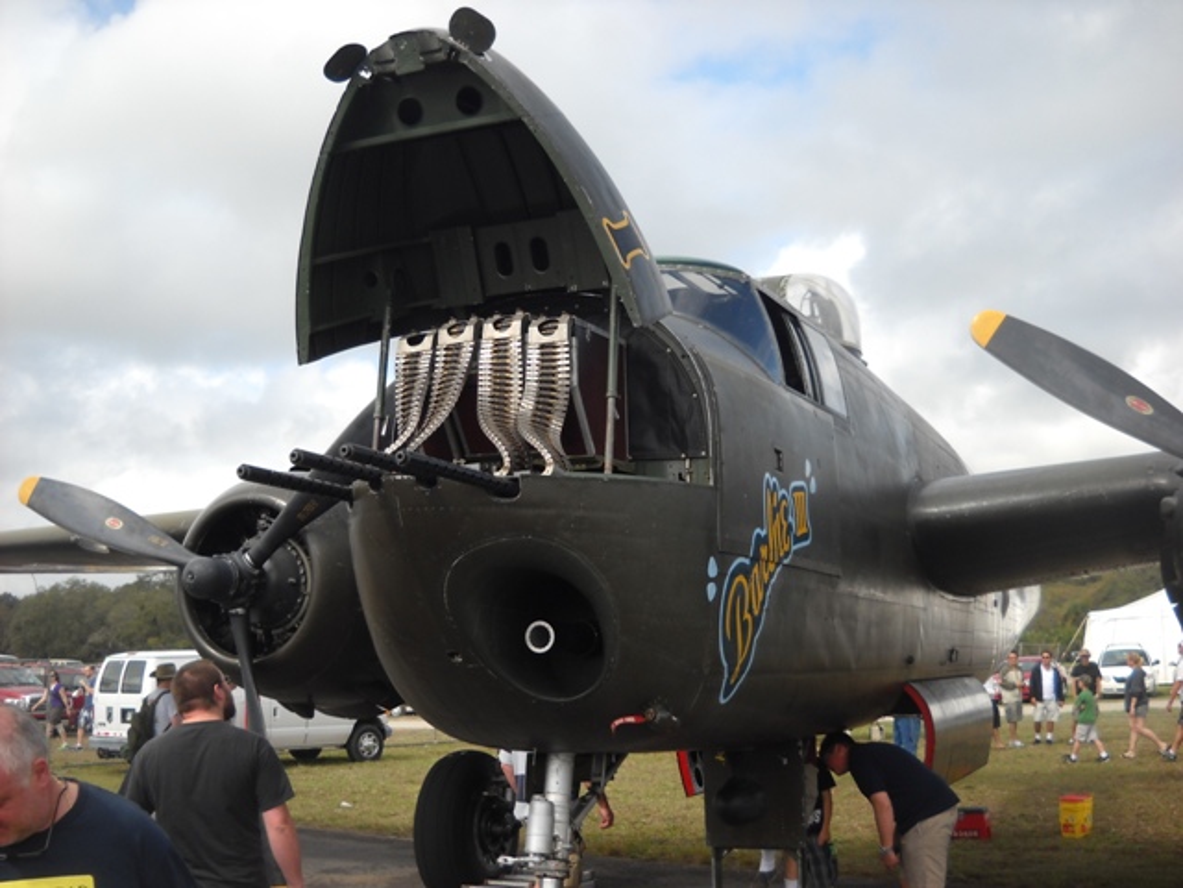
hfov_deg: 45.8
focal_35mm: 41
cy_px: 444
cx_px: 592
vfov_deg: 35.1
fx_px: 1401
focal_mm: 6.72
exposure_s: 1/176
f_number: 5.5
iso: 64
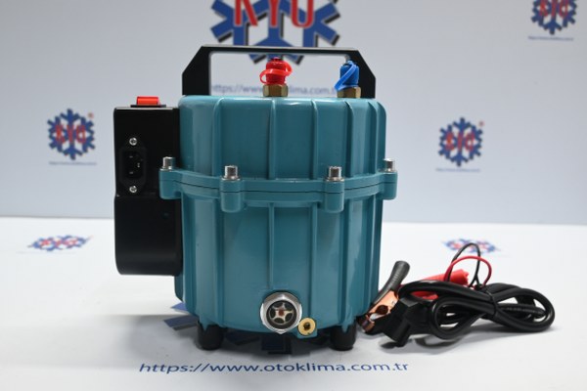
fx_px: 550
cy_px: 196
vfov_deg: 39.1
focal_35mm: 34
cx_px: 294
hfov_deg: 56.1
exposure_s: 1/40
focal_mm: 22.5
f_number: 4
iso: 500
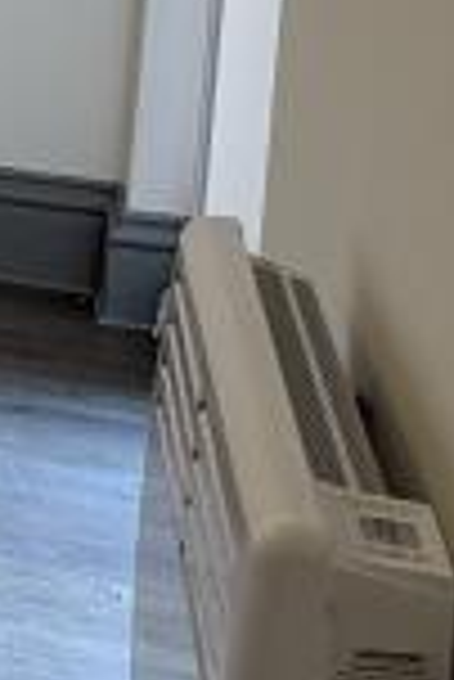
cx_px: -1749
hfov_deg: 5.9
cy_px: -324
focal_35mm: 169
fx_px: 3189
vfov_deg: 11.7
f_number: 1.78
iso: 125
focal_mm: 6.76
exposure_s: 1/100
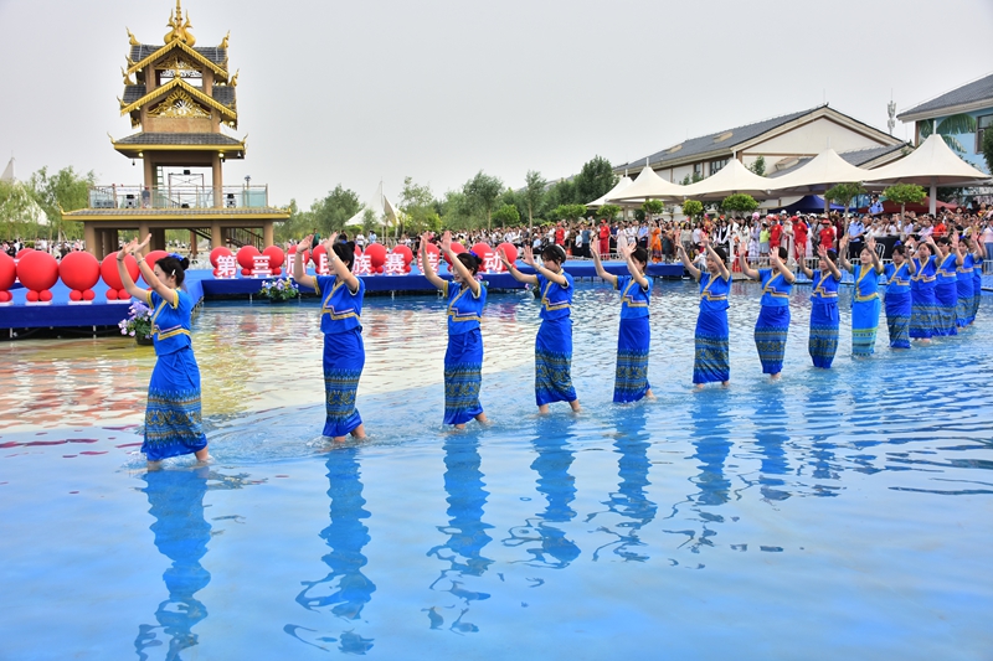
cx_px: 496
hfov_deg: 53.1
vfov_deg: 36.9
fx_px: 993
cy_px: 330
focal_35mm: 36
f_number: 5
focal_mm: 24
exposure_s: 1/320
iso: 100
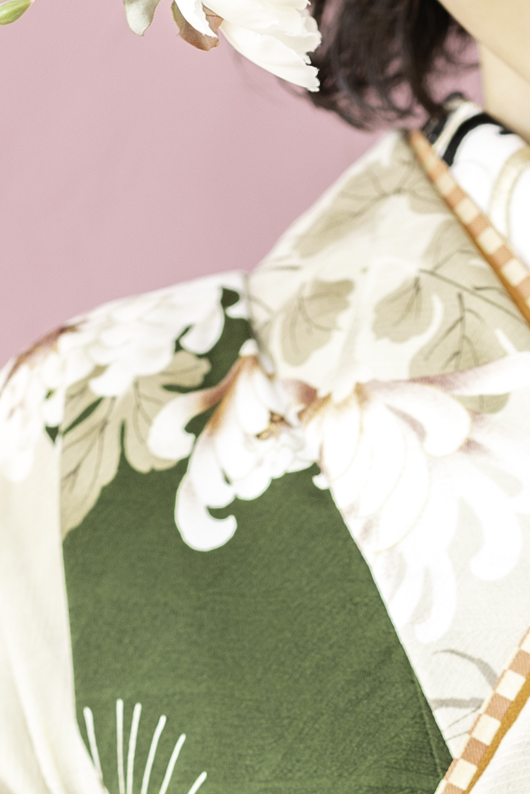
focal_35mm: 244
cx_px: 487
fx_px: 5388
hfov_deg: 5.6
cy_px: 1034
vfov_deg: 8.3
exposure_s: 1/100
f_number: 2.2
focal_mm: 50
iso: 200
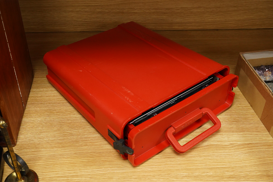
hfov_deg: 43.6
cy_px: 91
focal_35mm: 45
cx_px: 136
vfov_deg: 29.9
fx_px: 341
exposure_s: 1/125
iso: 2500
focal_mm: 30
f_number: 9
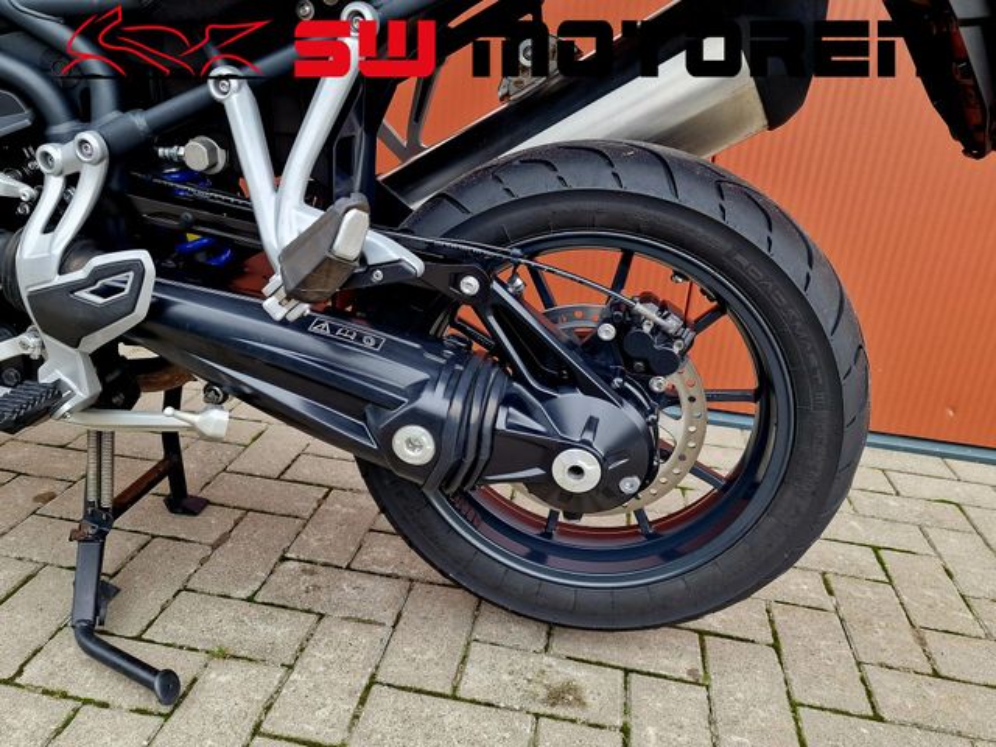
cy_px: 374
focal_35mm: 23
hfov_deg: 73.9
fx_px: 662
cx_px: 498
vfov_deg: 58.9
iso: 100
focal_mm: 6.4
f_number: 1.8
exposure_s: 1/182
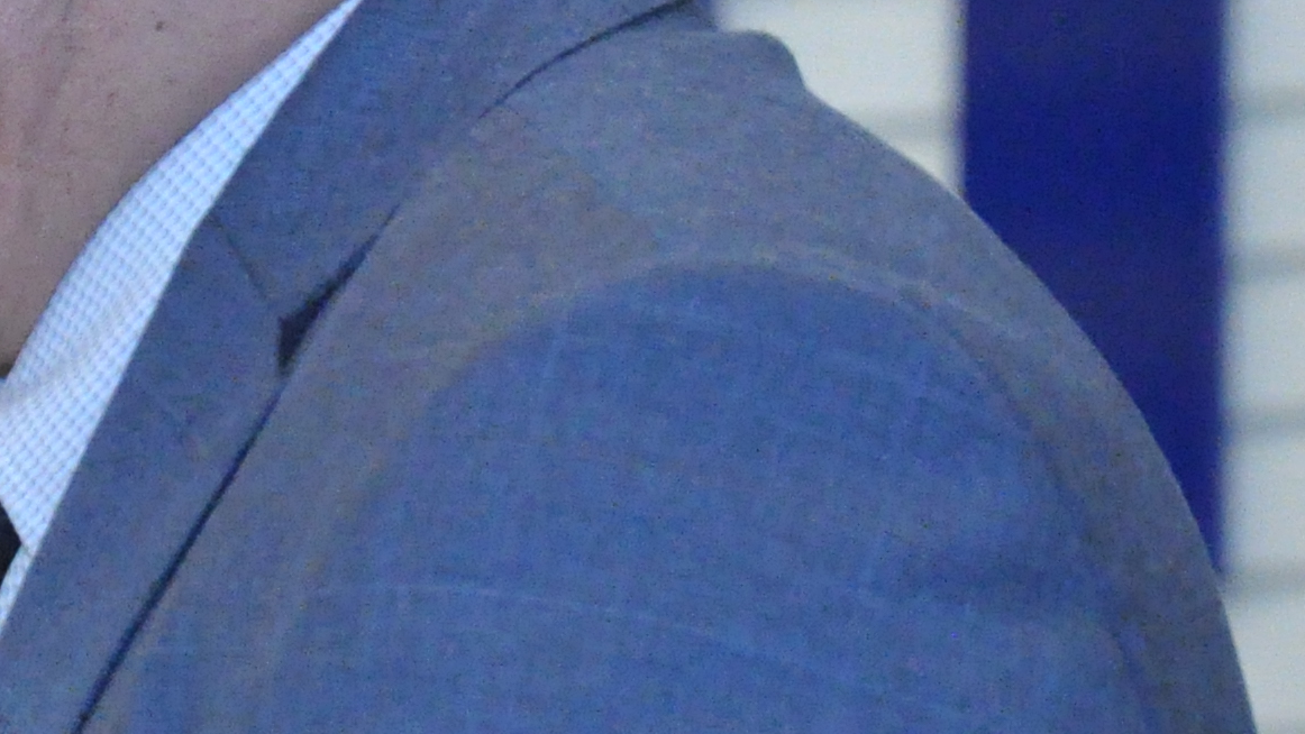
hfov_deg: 3.6
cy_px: 102
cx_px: 74
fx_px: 21039
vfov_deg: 2.0
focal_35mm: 608
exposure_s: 1/125
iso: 3200
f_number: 5.6
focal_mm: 105
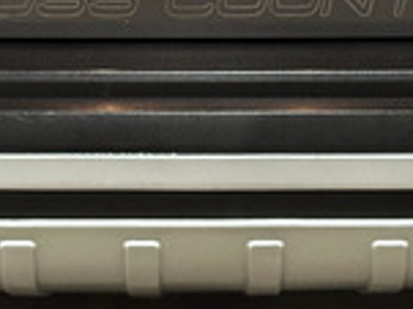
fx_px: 2468
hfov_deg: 9.6
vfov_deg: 7.0
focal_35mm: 207
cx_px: 216
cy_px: -219
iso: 200
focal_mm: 6.86
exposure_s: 1/35
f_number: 1.8
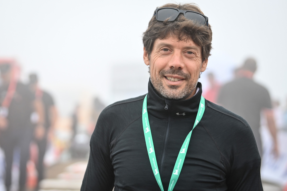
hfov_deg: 22.1
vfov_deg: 14.9
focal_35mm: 92
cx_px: 144
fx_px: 733
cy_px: 96
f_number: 3.5
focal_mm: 92
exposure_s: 1/800
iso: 250
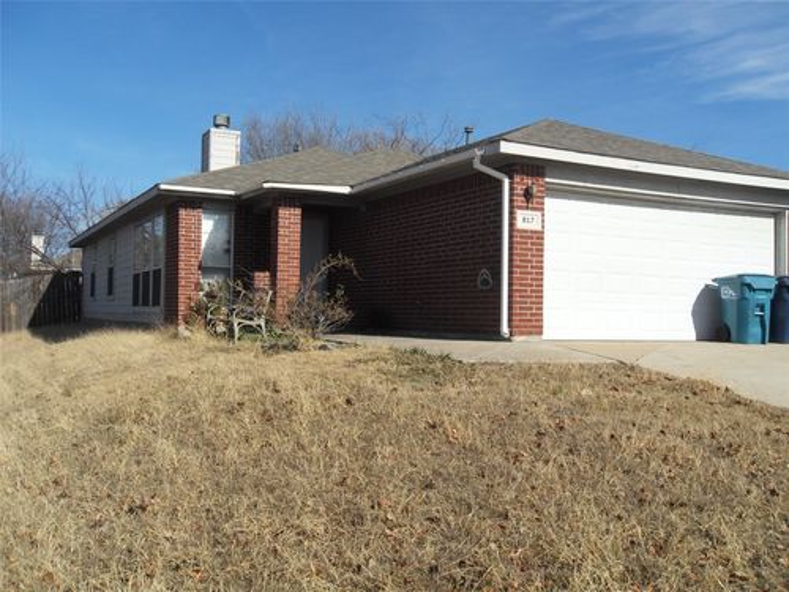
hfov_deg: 52.6
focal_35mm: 35
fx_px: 798
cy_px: 296
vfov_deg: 40.7
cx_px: 394
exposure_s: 1/250
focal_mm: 6.3
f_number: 8.2
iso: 80
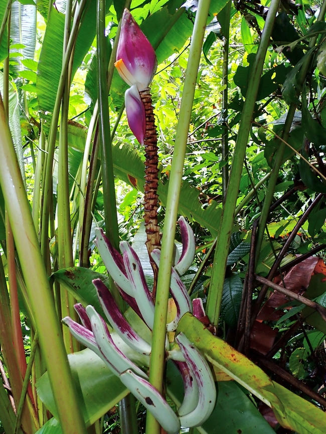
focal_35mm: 32
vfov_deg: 56.8
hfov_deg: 44.2
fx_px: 402
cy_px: 217
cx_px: 163
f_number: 3.2
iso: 200
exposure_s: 1/60
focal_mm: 5.79
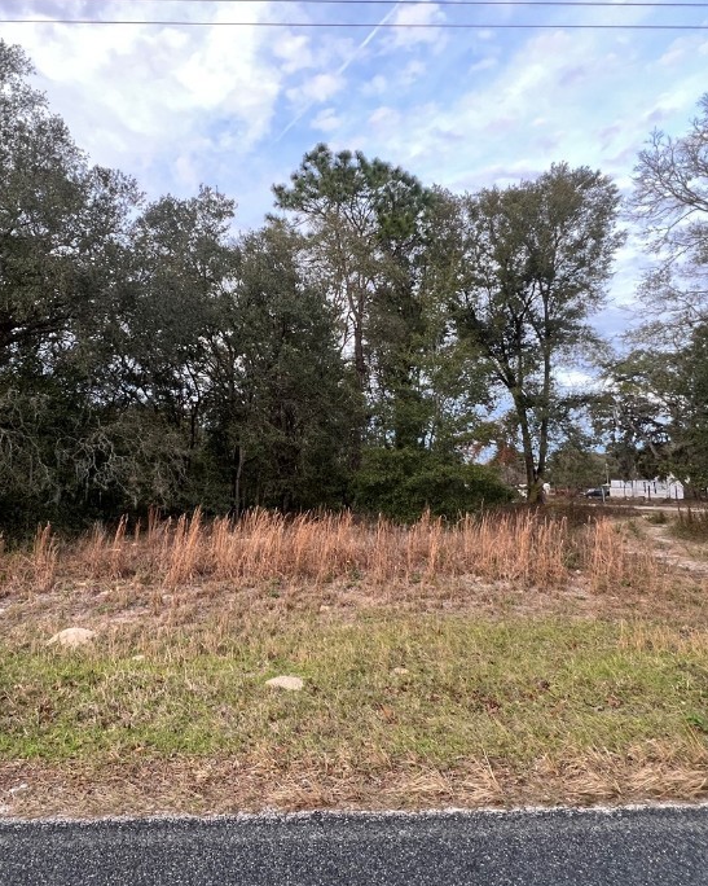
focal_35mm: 19
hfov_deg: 69.6
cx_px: 260
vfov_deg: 83.2
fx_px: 498
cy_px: 421
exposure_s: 1/99
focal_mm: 1.57
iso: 160
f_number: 1.8
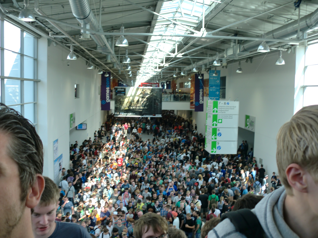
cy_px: 119
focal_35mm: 35
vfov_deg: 40.7
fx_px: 322
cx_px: 159
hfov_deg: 52.6
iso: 64
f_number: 3.1
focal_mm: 6.3
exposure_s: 1/100
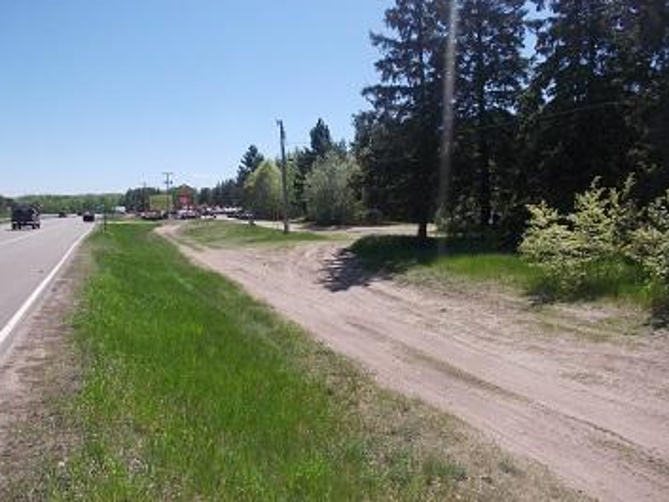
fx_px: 580
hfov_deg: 59.9
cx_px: 329
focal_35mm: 30
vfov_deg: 46.8
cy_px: 250
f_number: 3.3
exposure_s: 1/800
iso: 80
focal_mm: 4.1
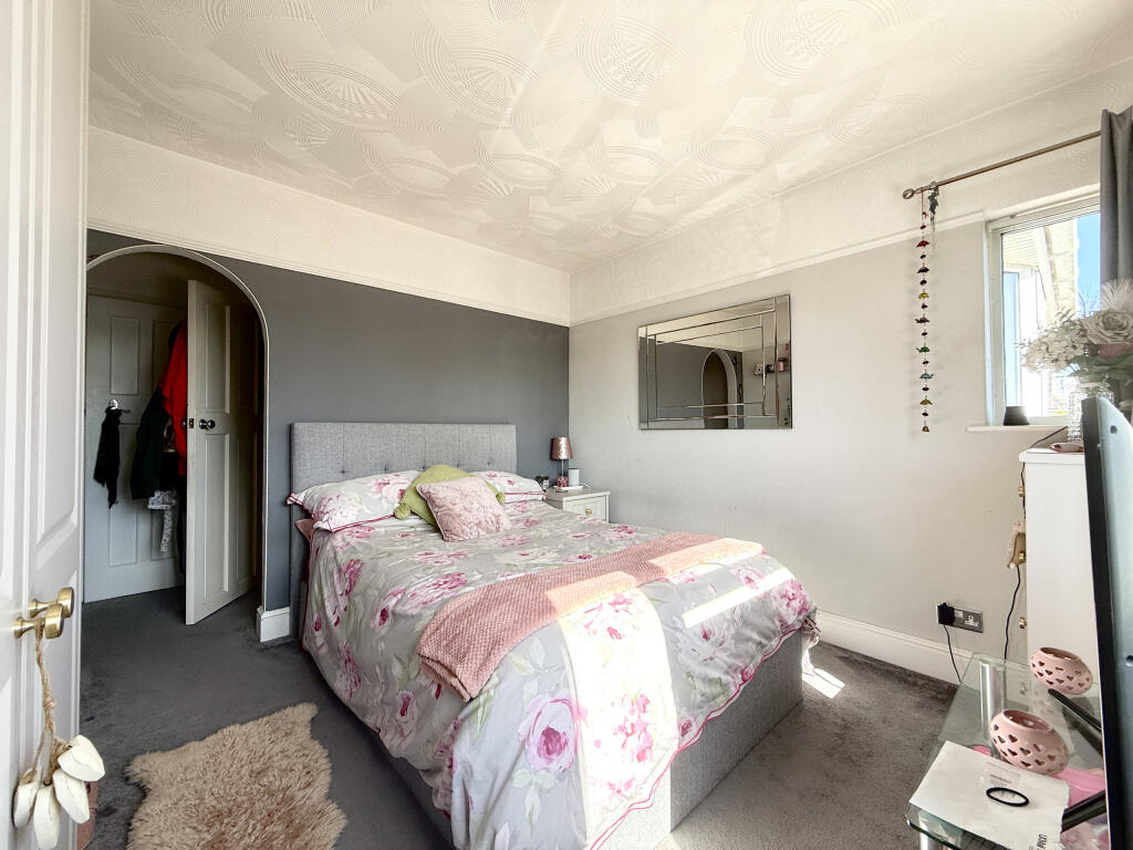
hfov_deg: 102.1
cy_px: 425
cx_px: 566
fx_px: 458
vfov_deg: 85.7
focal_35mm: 14
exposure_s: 1/142
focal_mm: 2.22
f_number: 2.2
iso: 64
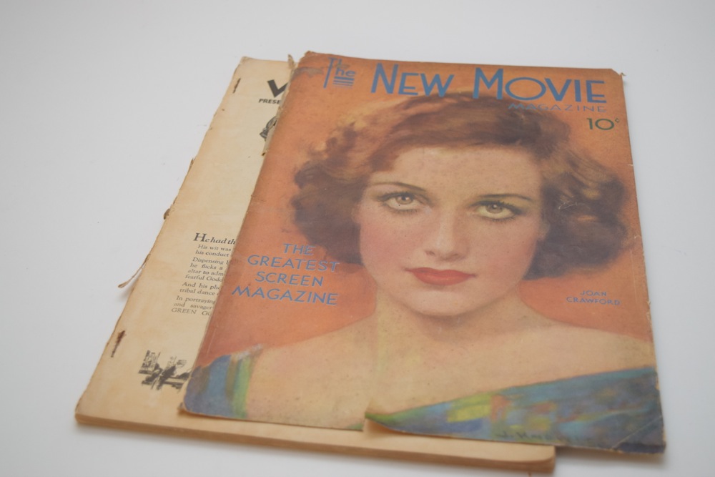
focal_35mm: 48
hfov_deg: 41.1
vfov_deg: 28.1
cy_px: 238
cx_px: 358
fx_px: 953
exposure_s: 1/80
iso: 800
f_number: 4.5
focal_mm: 32
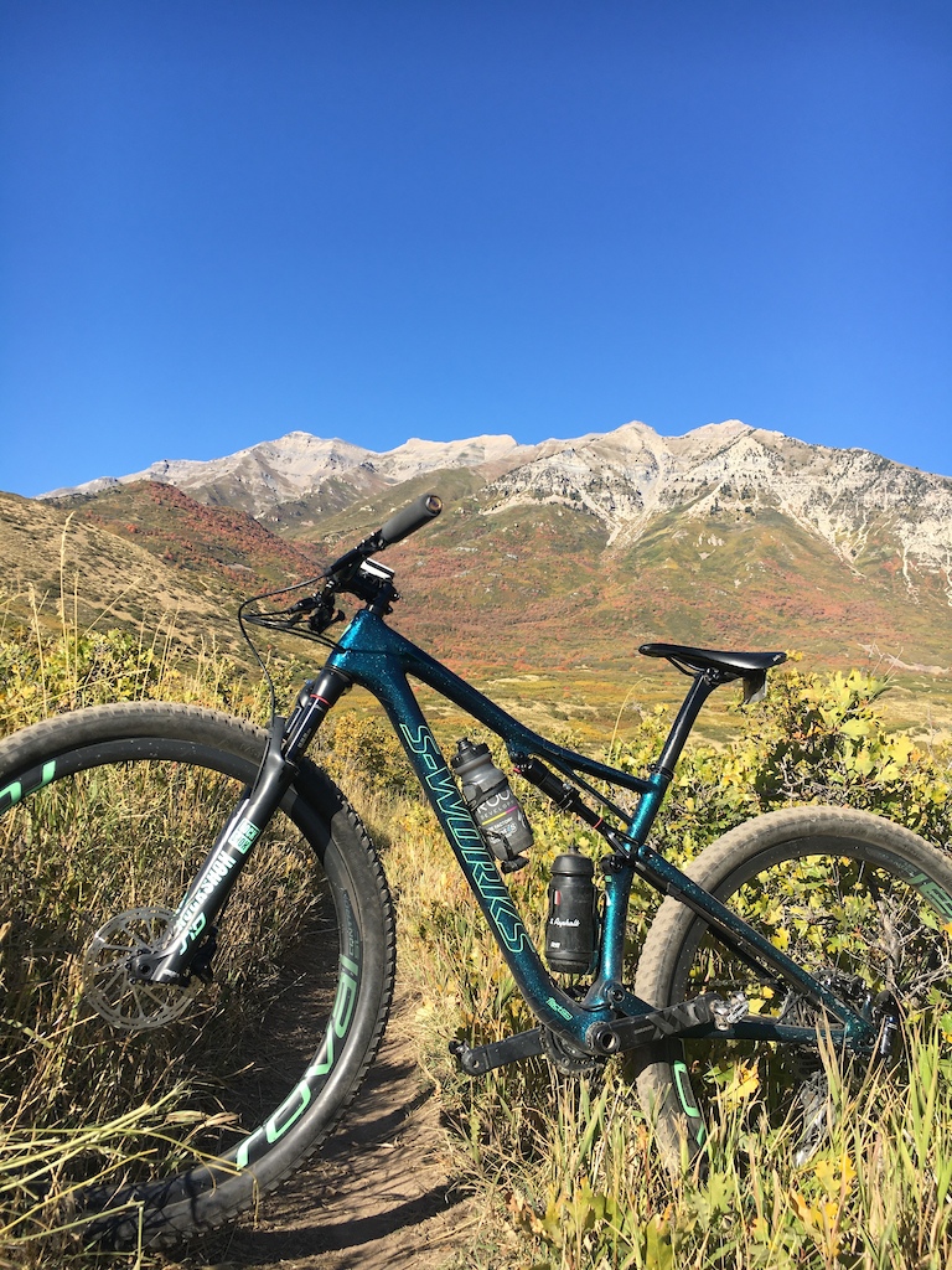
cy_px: 635
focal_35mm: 29
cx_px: 476
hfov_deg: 48.2
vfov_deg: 61.7
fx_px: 1063
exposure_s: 1/962
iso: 25
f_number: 2.2
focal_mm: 4.15
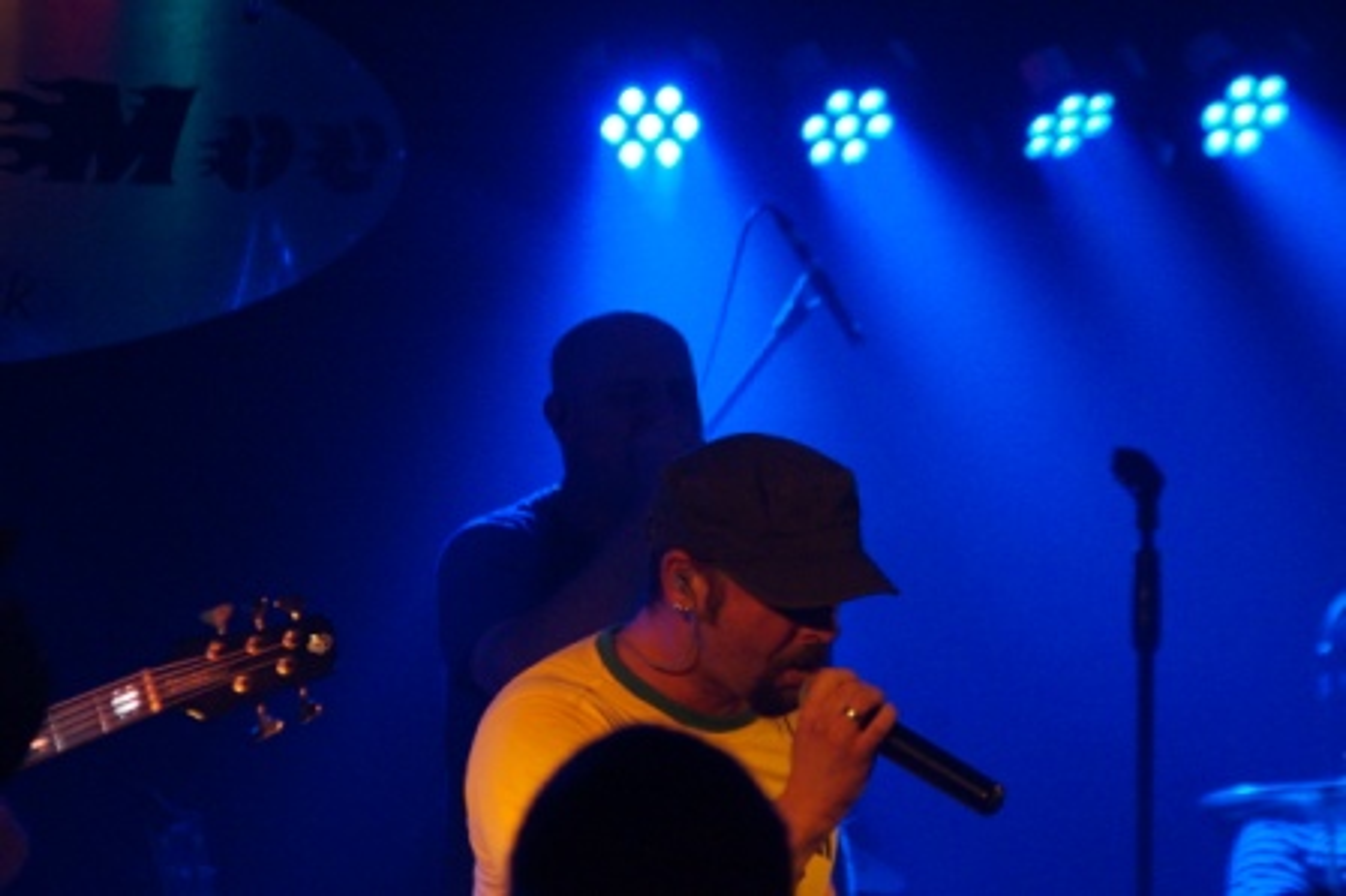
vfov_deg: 6.1
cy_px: 448
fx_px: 8406
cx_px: 673
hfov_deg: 9.2
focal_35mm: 225
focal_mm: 150
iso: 3200
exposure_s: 1/80
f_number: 6.3
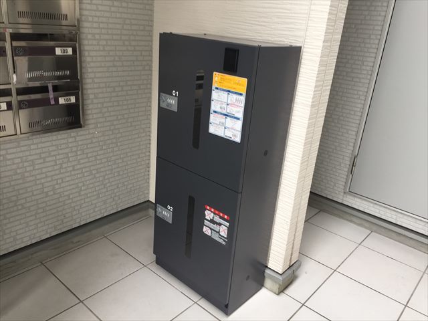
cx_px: 214
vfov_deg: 48.2
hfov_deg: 61.7
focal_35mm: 29
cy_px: 160
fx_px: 359
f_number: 2.2
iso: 40
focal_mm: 4.15
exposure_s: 1/60
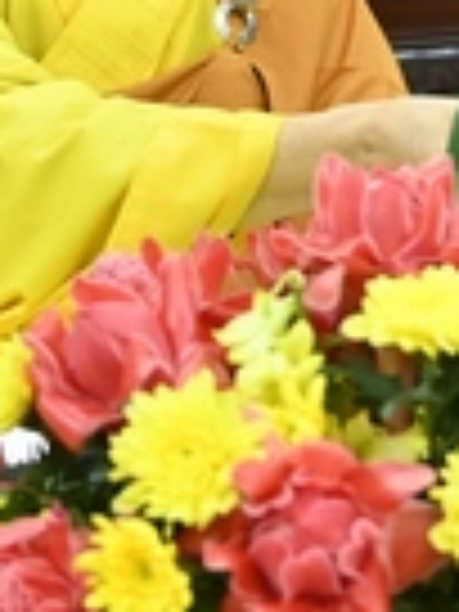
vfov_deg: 11.3
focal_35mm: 175
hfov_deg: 8.4
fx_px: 3094
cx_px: 0
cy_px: 140
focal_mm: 38
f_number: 4
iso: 2000
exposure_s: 1/50
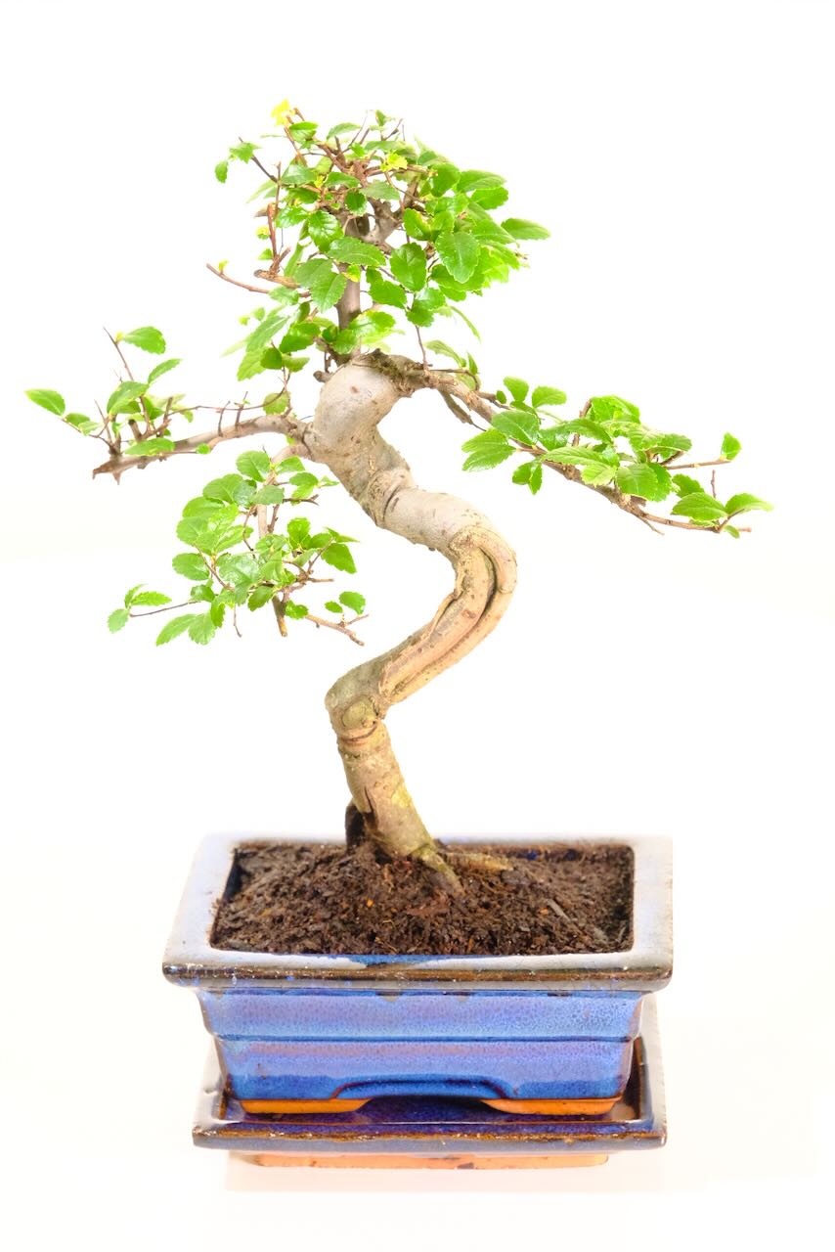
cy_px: 626
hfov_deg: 15.5
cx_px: 418
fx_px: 3060
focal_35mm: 88
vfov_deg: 23.1
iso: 2500
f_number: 8
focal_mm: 58.6
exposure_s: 1/30
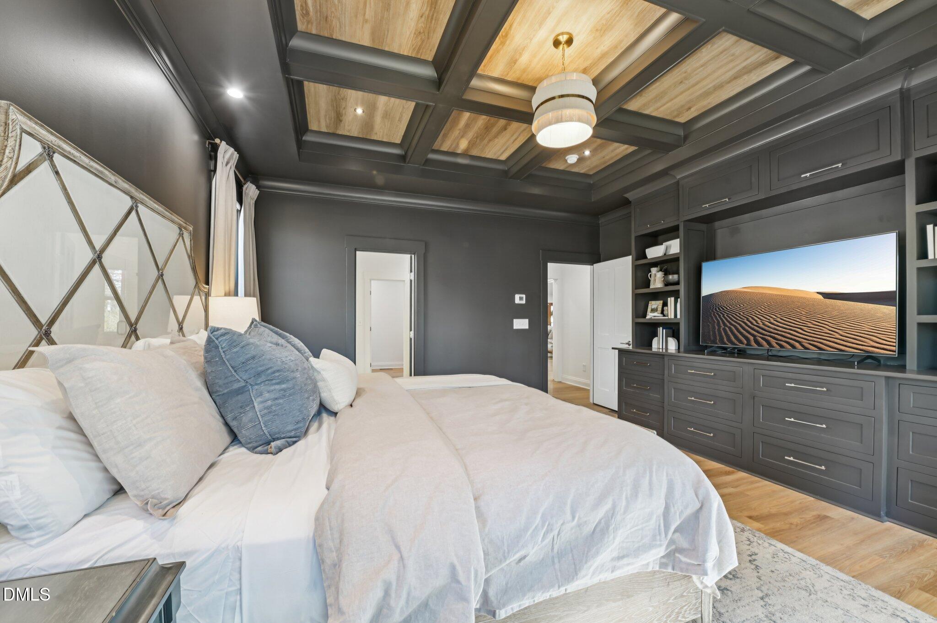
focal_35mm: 14
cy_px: 312
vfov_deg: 81.1
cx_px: 468
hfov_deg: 104.3
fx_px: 364
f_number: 9
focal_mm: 14
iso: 200
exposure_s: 1/4
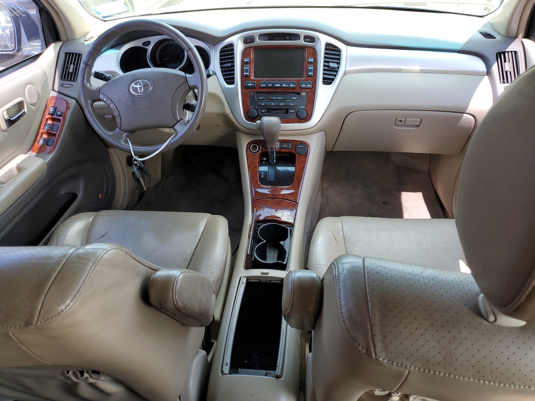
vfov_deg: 53.1
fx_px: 402
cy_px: 200
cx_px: 268
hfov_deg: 67.3
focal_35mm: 26
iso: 50
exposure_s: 1/145
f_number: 1.5
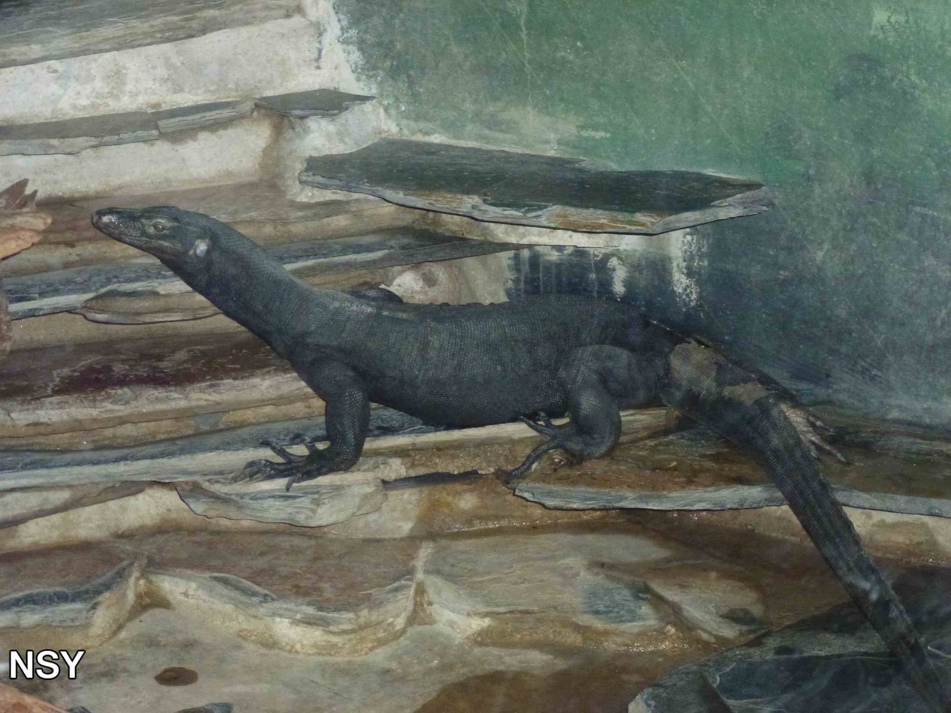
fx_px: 2088
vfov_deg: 19.4
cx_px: 476
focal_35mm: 76
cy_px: 356
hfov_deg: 25.7
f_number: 4.7
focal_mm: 13.6
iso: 800
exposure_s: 1/15
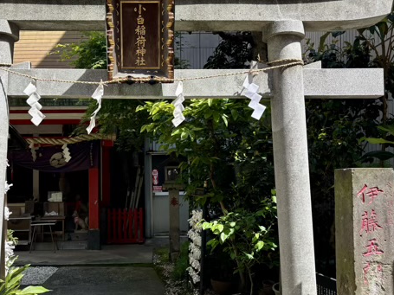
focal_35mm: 40
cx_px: 146
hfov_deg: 46.4
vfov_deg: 35.9
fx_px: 455
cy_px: 165
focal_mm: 5.96
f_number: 1.6
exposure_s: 1/1027
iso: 50
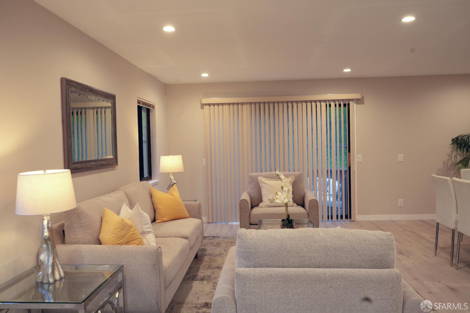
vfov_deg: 46.4
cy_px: 156
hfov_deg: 65.5
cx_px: 235
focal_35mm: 28
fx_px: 366
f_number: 8
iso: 100
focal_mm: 28
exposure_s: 1/2
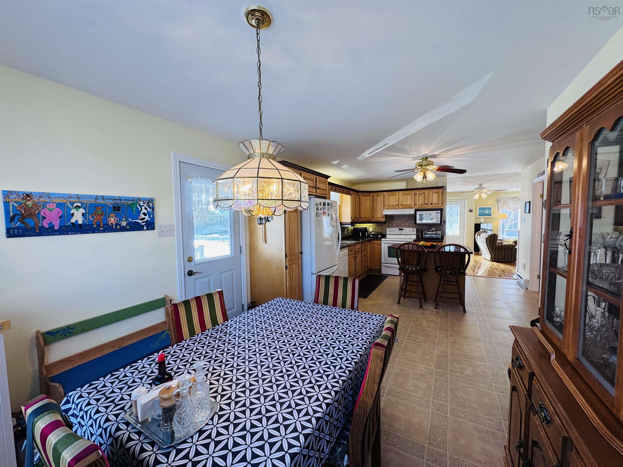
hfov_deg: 102.1
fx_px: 252
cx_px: 312
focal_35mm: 14
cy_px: 234
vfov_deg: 85.7
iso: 80
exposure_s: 1/120
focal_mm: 2.22
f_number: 2.2
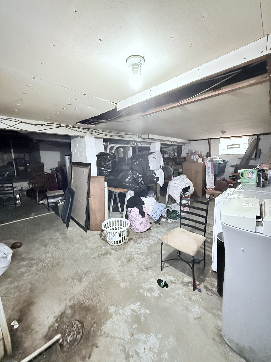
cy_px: 181
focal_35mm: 14
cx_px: 136
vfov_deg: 102.1
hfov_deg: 85.7
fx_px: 146
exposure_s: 1/40
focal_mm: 2.22
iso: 1250
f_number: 2.2
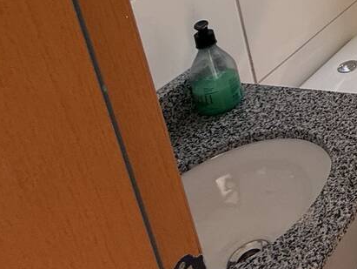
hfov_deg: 24.2
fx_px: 506
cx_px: 601
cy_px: -104
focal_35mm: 49
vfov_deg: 24.8
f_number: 2.2
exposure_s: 1/99
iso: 64
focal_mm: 2.22
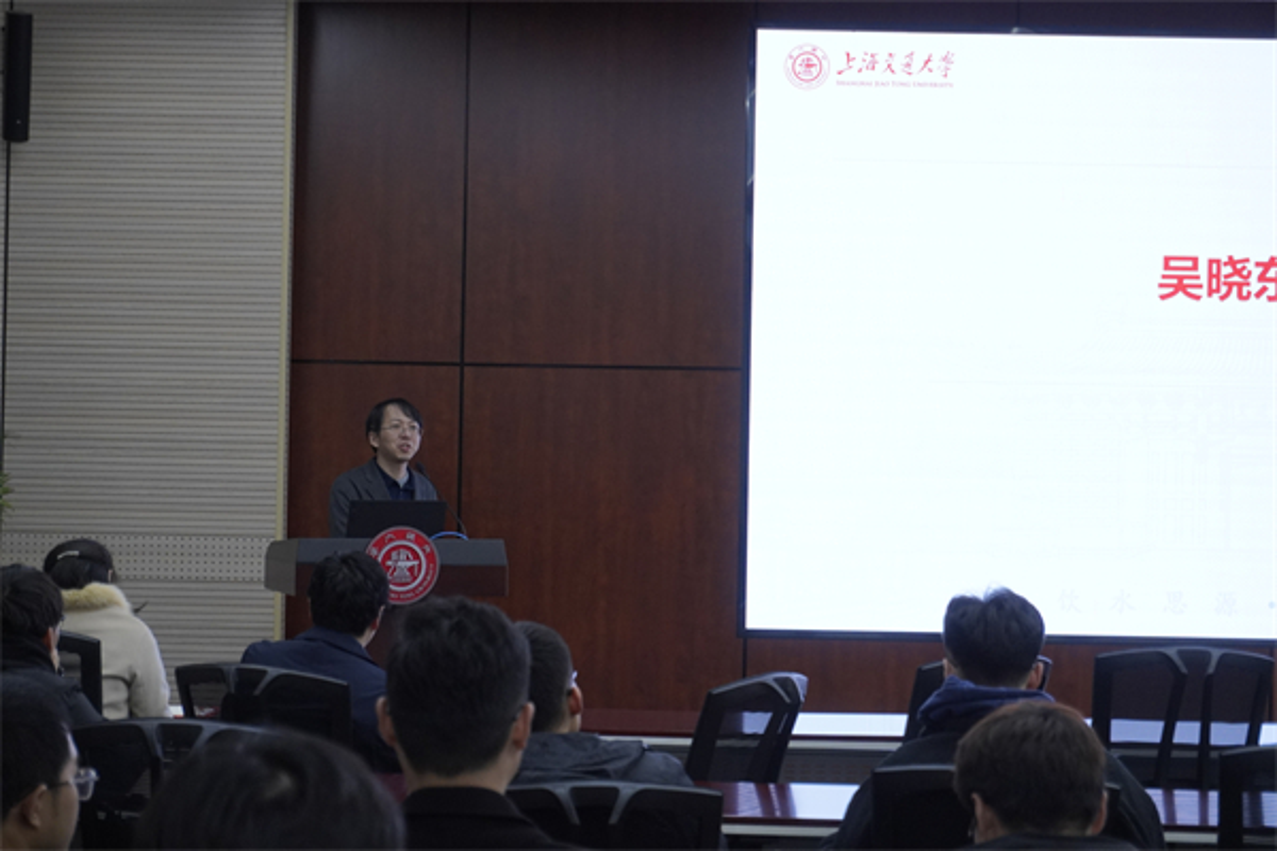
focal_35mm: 75
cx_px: 638
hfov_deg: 27.0
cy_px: 426
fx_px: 2660
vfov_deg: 18.2
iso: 1250
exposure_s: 1/160
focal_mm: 50
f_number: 5.6
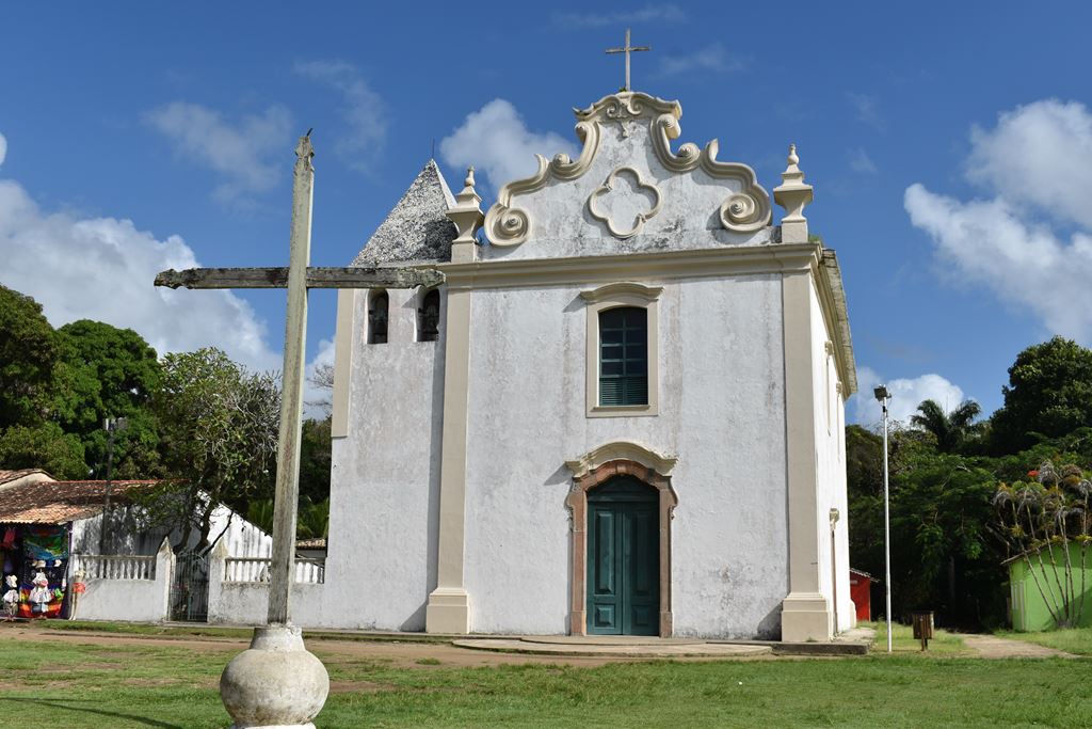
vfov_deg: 35.5
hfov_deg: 51.3
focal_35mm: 38
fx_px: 1138
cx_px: 546
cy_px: 364
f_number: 9
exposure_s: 1/400
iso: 100
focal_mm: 25
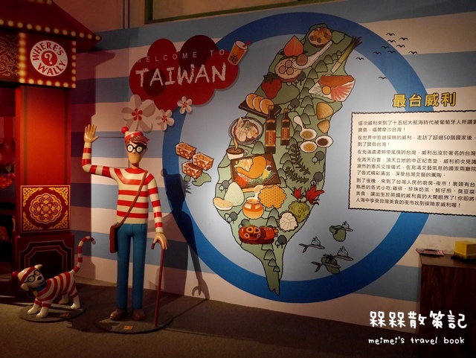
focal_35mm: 32
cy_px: 179
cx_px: 238
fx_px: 440
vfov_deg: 44.2
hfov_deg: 56.8
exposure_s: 1/60
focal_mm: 16
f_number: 3.6
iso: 2500
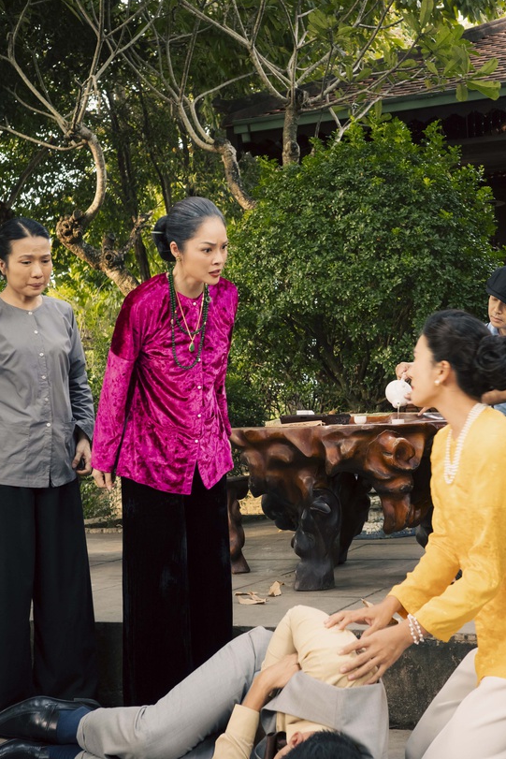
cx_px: 296
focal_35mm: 54
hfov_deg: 25.0
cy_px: 373
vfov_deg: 36.9
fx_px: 1138
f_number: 3.5
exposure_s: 1/60
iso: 500
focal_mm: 26
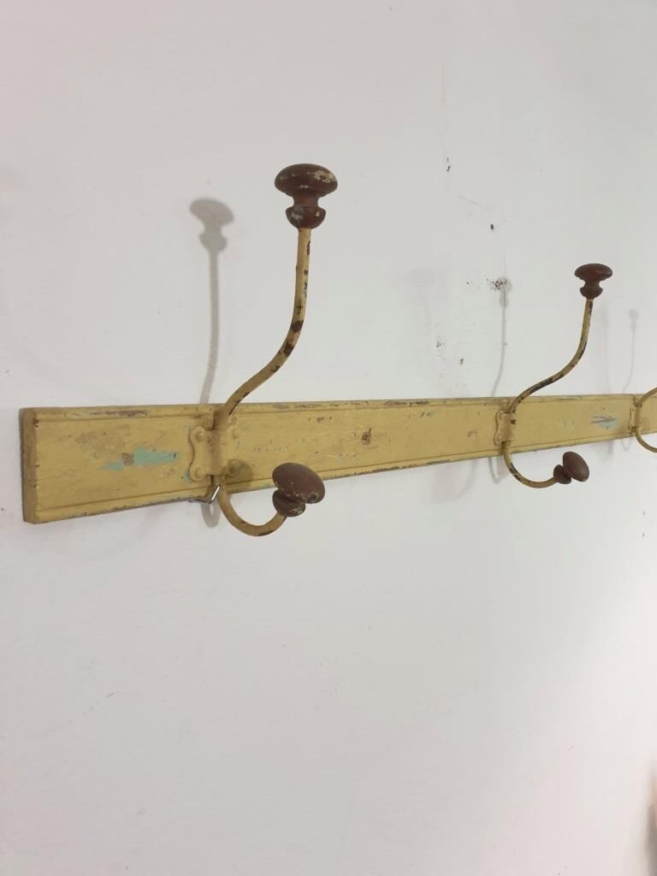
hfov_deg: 53.1
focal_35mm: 26
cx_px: 328
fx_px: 658
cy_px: 438
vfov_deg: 67.3
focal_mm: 4.3
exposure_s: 1/50
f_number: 1.5
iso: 250
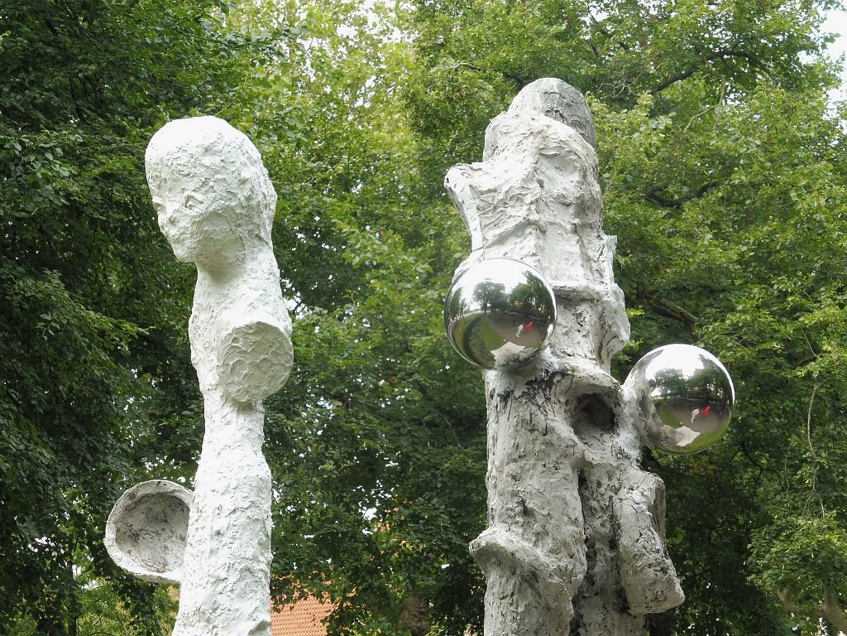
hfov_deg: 17.1
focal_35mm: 115
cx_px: 424
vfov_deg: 12.9
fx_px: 2814
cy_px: 318
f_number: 5.3
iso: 100
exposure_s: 1/80
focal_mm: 20.6
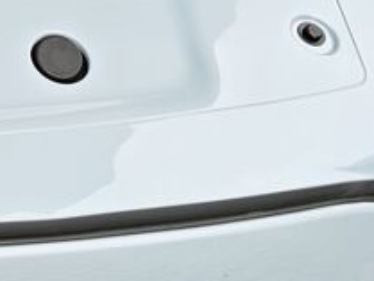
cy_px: -178
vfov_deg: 14.4
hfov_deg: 17.4
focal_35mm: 94
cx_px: -276
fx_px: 1016
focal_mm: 8.72
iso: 50
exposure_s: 1/205
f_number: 1.63
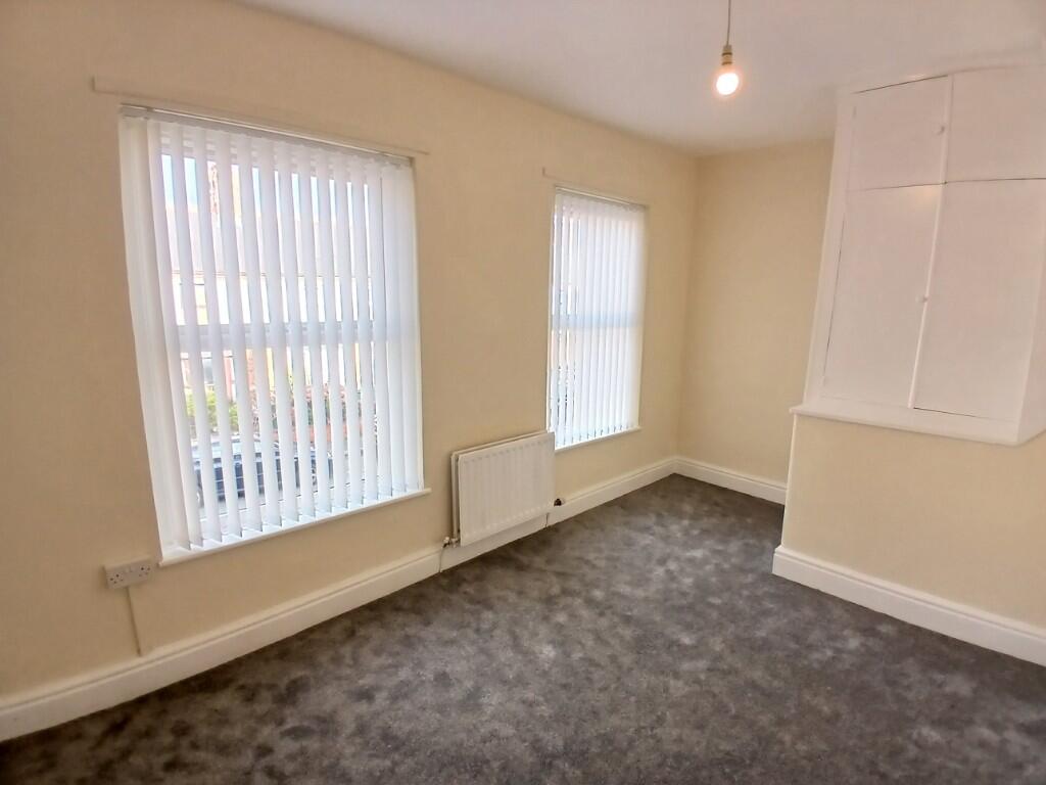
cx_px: 523
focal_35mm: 17
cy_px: 392
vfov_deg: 74.7
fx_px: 514
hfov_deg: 91.0
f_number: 2.2
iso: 64
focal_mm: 1.4
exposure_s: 1/50
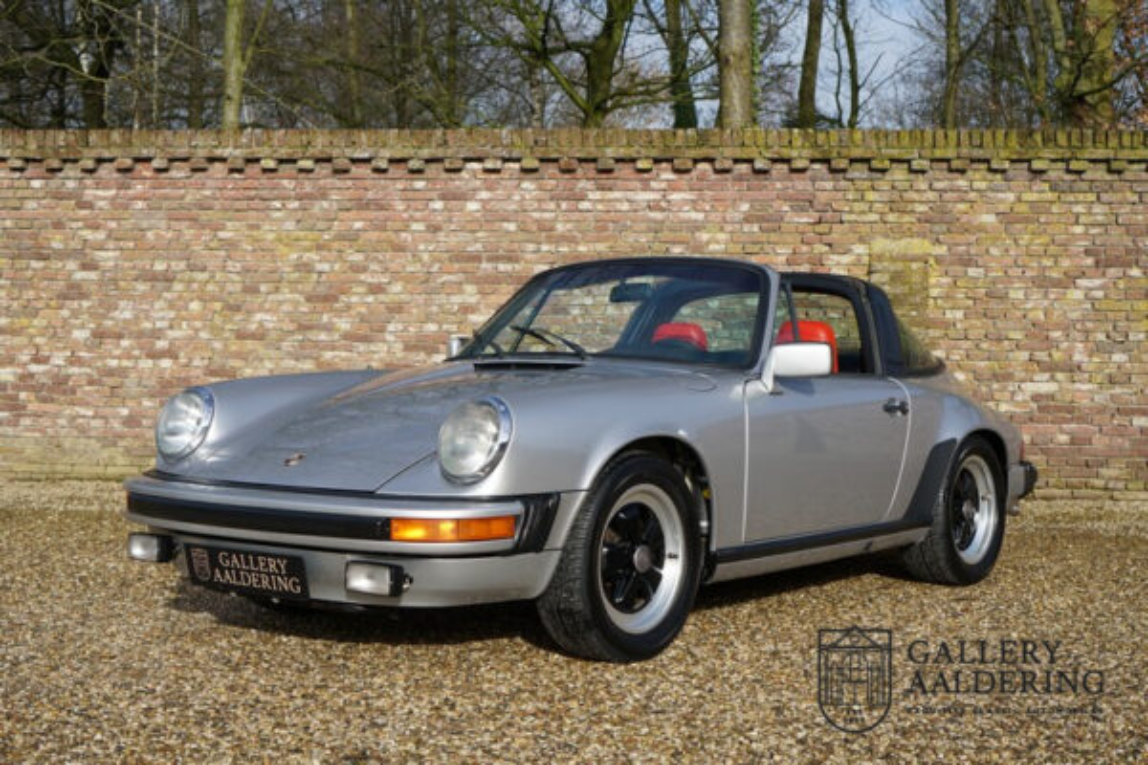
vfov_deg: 27.5
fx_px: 1562
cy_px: 382
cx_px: 574
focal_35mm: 49
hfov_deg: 40.3
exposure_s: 1/250
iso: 100
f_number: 8
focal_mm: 49
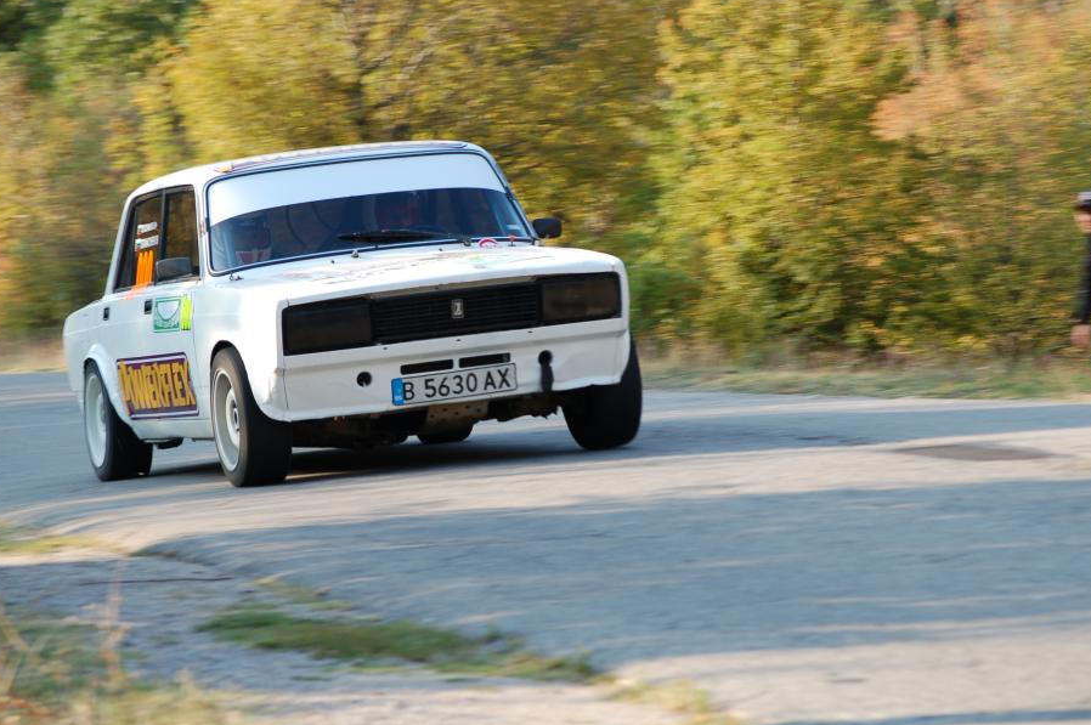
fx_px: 5437
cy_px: 344
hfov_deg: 11.5
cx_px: 507
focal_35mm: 180
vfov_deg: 7.6
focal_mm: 105
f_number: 8
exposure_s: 1/125
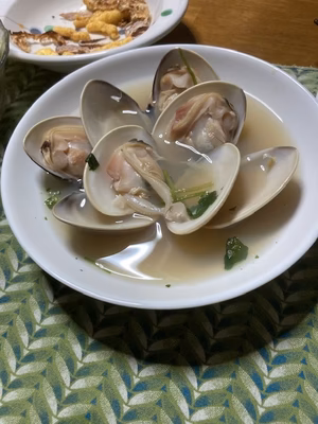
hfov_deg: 49.7
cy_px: 212
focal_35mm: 28
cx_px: 159
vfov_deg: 63.4
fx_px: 343
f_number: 1.8
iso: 100
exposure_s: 1/60
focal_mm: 3.99
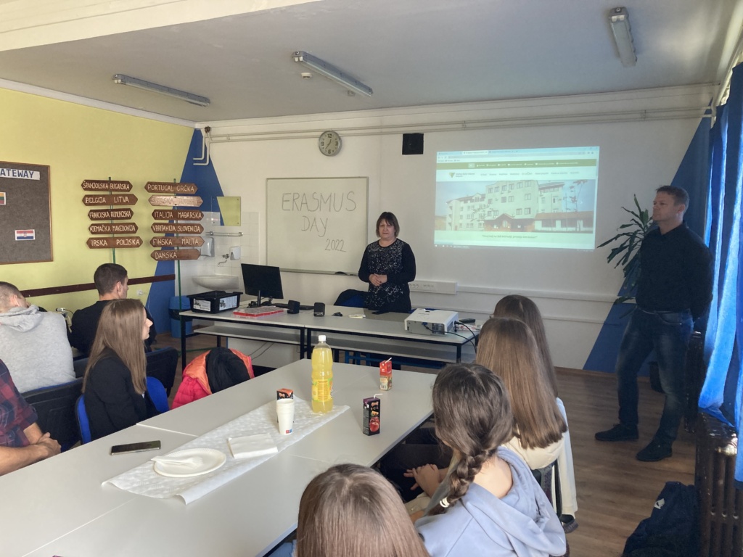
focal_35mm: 28
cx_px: 372
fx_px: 601
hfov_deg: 63.4
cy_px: 278
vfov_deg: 49.7
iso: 160
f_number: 1.8
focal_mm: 3.99
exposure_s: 1/60
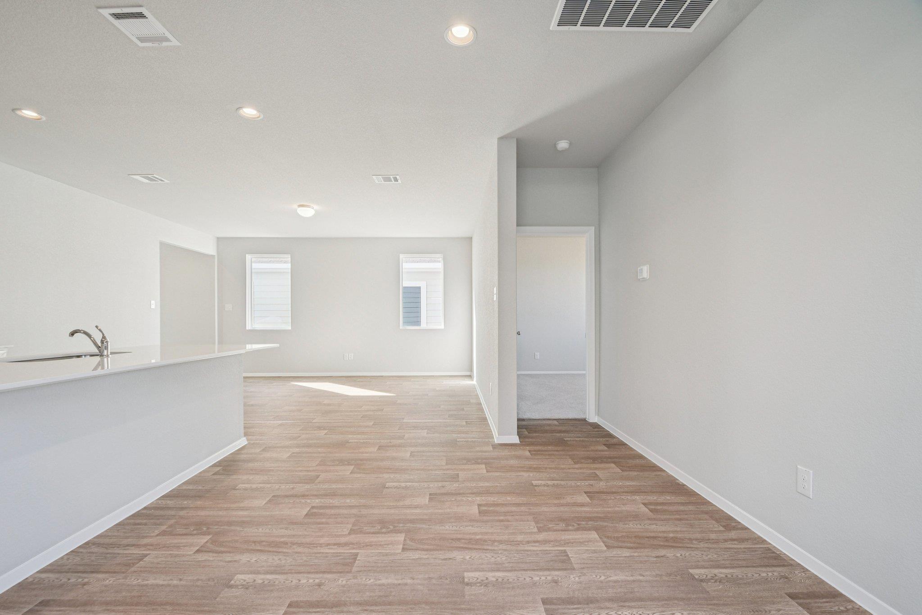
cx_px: 461
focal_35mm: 15
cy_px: 308
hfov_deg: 100.4
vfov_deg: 77.3
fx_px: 384
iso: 400
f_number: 8
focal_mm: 10
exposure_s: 1/20
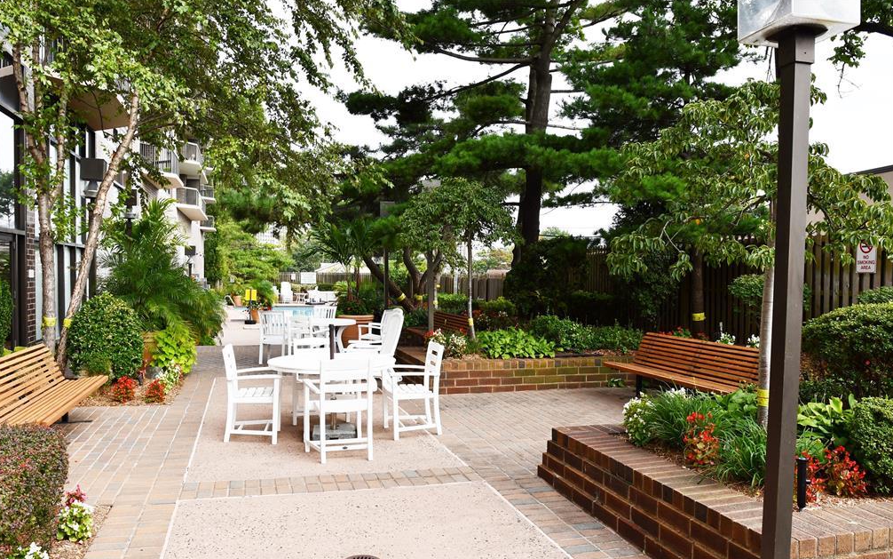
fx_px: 682
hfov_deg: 66.5
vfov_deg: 44.5
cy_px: 300
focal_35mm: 28
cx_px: 444
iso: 280
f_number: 5.6
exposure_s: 1/250
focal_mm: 18
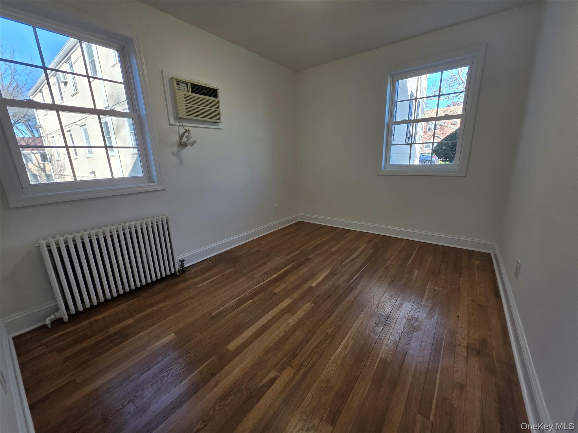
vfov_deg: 89.9
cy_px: 216
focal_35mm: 13
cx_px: 289
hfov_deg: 106.2
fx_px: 217
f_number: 1.9
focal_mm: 2.2
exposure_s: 1/120
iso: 40
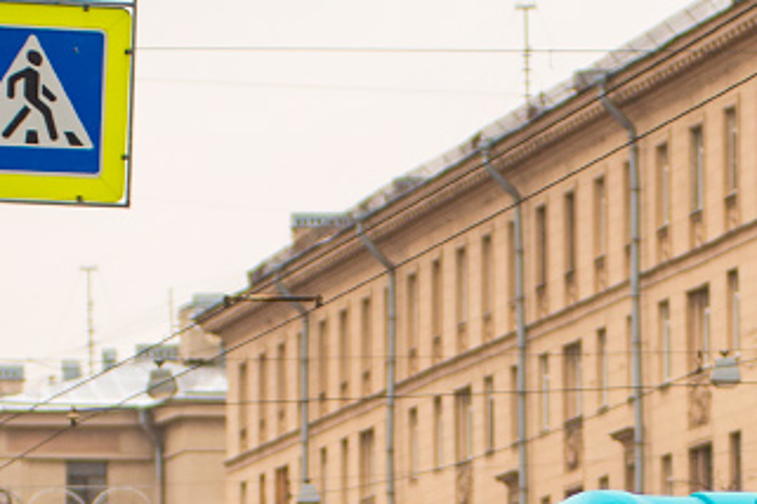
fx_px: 6287
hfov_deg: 6.9
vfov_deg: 4.6
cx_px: 703
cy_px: 867
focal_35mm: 299
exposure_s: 1/320
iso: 320
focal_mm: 80
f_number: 3.5
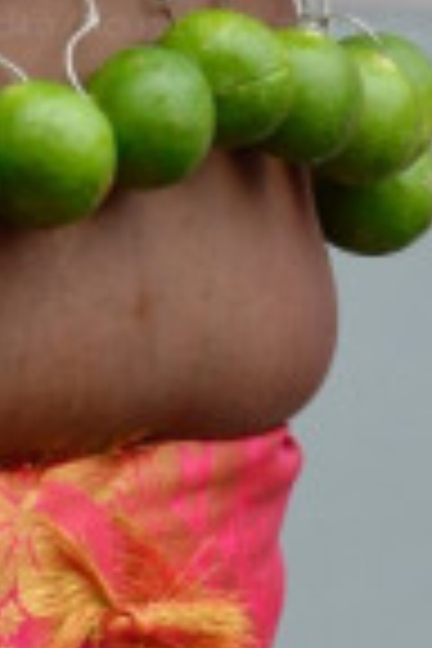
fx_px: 20826
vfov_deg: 1.8
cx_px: -79
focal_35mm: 1157
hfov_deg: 1.2
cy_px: -652
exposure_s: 1/400
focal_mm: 185
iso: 200
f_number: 6.3
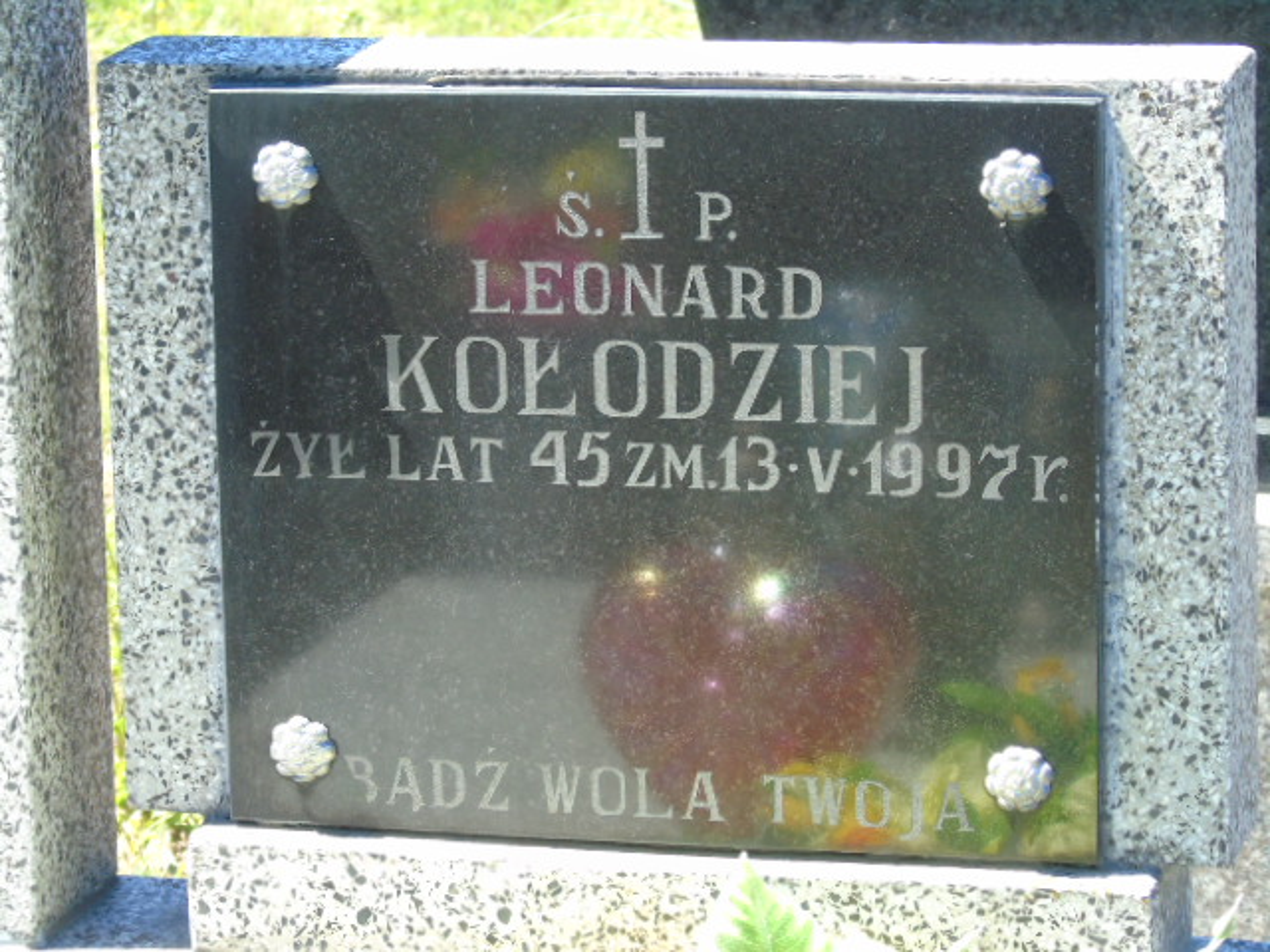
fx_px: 5210
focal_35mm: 142
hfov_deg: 13.9
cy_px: 476
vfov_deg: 10.4
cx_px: 635
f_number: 4.7
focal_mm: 25
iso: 160
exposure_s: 1/125
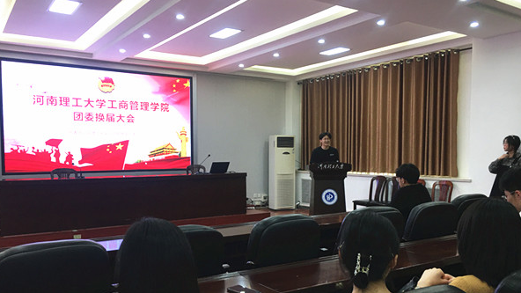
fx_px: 442
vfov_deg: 36.5
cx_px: 258
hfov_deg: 61.0
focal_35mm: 32
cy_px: 183
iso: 40
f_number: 2.2
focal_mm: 4.15
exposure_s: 1/33
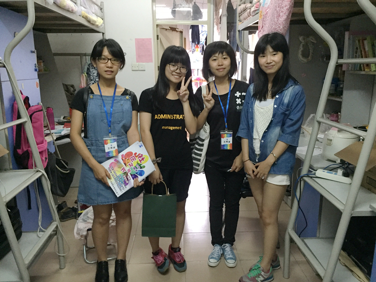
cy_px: 141
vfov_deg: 48.2
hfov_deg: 61.7
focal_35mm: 29
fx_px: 315
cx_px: 188
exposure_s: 1/25
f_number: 2.2
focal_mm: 4.15
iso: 320
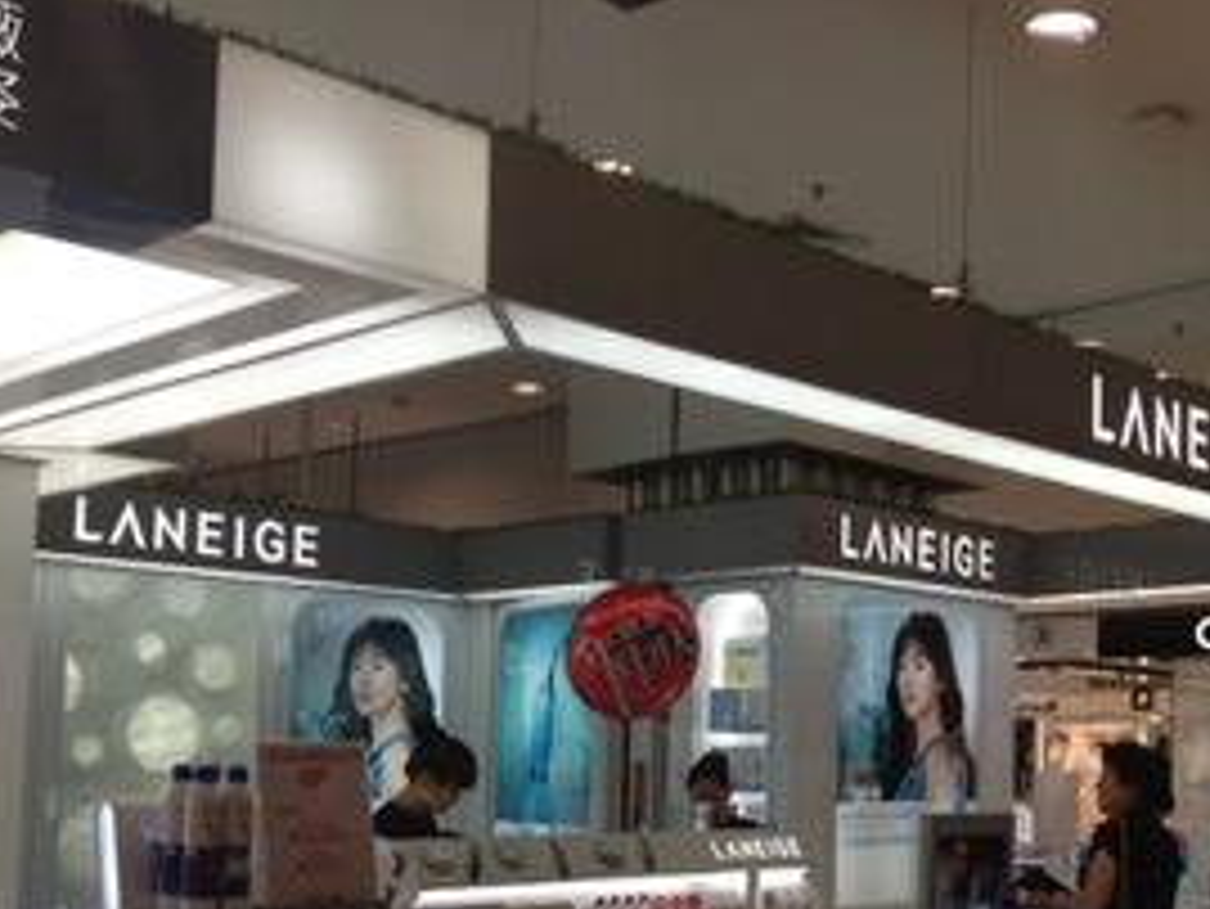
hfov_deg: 36.0
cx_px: 895
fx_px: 1818
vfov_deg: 27.7
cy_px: 666
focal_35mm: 52
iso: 80
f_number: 2.4
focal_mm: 4.28
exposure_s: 1/120
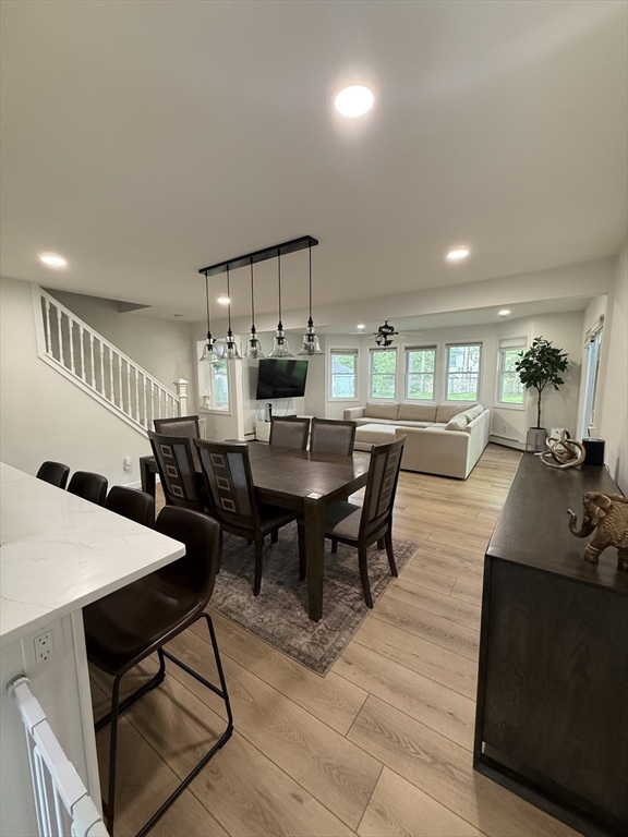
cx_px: 314
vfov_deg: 102.1
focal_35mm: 14
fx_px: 339
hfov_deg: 85.7
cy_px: 418
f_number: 2.2
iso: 400
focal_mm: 2.22
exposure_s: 1/120
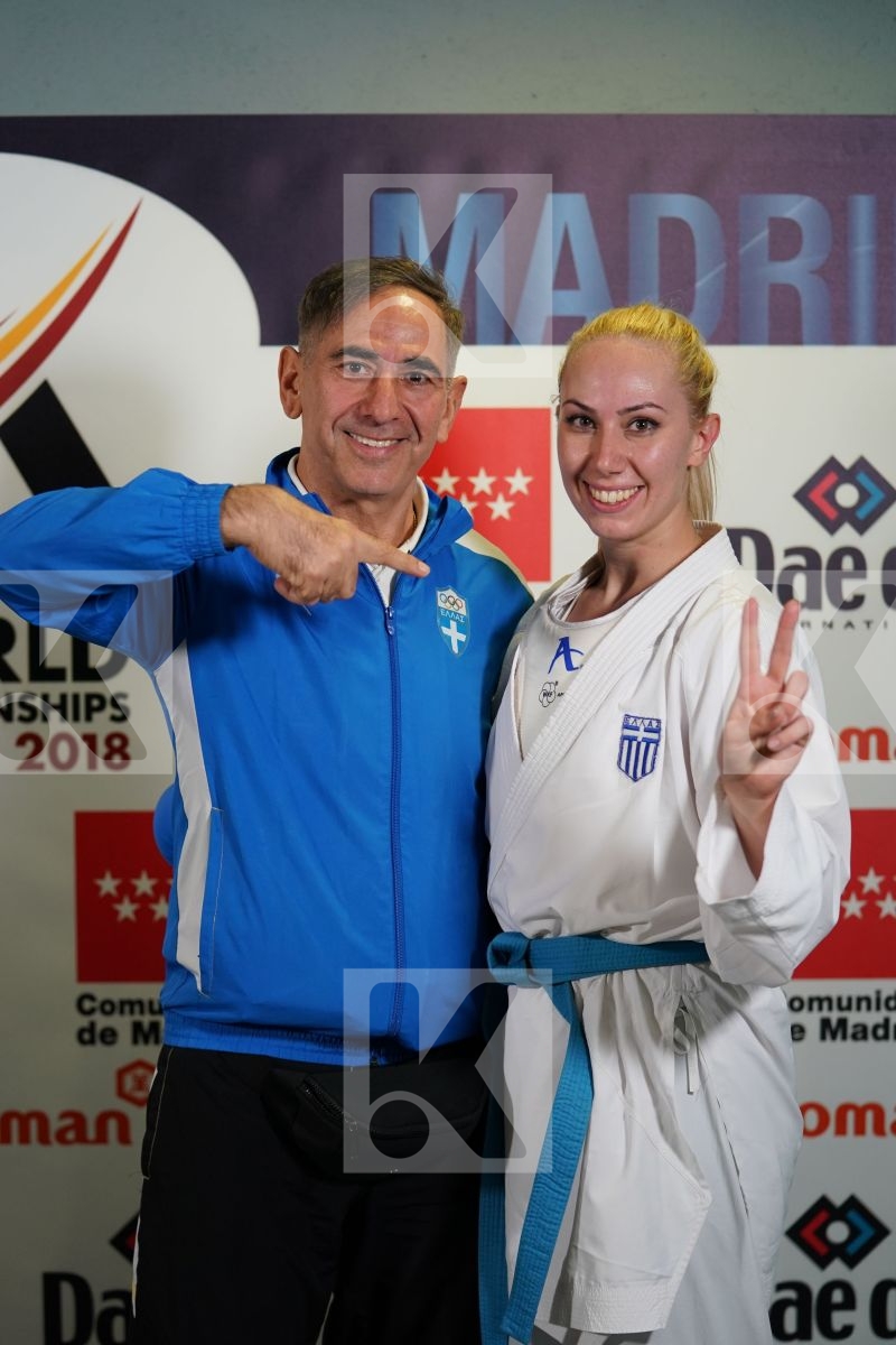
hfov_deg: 16.9
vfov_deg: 25.1
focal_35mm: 81
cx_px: 448
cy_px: 672
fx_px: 3024
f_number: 2.8
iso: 1250
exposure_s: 1/250
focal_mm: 81
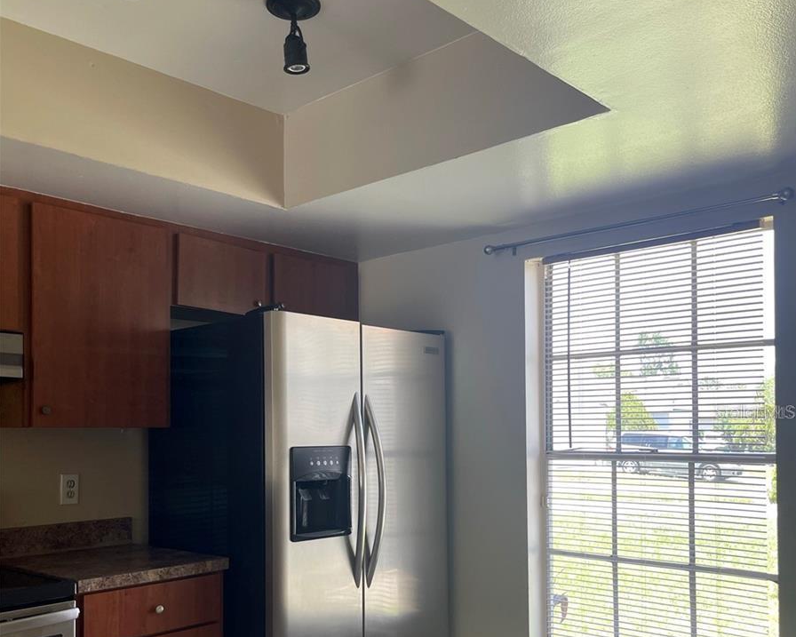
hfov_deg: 52.8
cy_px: 411
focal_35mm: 34
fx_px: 801
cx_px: 399
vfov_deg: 42.9
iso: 50
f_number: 1.6
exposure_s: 1/121
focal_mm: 5.1
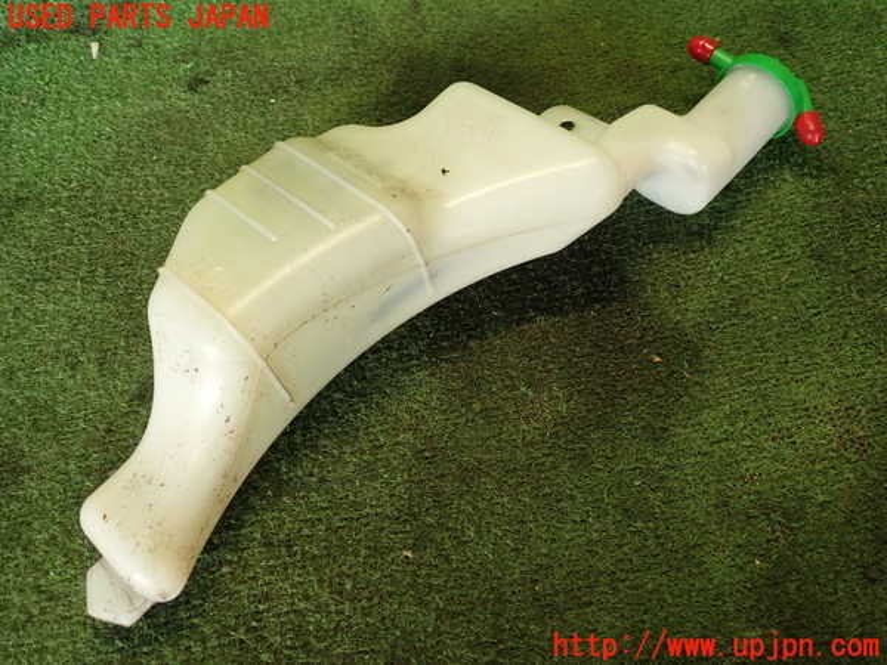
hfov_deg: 56.8
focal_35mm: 32
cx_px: 444
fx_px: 820
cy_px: 332
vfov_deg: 44.2
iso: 200
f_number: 2.4
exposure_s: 1/50
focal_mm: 5.79
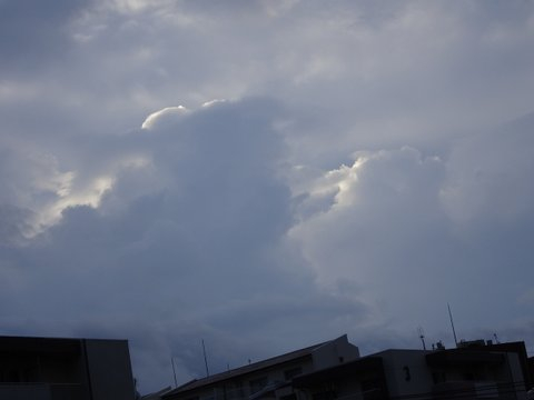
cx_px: 267
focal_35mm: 85
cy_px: 200
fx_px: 1311
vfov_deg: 17.4
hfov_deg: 23.0
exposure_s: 1/160
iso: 80
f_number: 5
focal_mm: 14.54
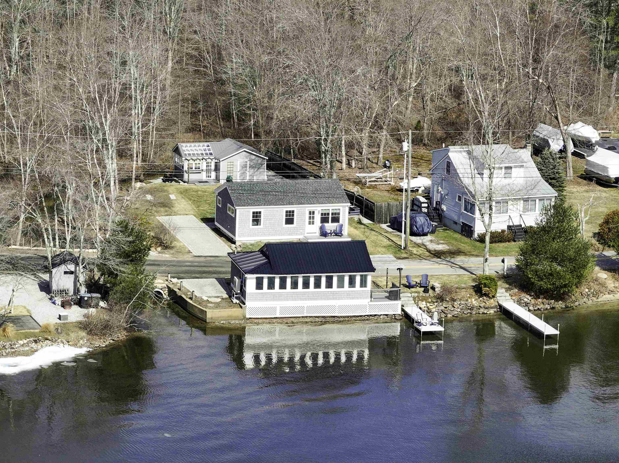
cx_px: 310
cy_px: 232
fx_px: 2967
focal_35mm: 166
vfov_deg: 8.9
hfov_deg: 11.9
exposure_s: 1/1250
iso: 100
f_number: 3.4
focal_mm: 30.71
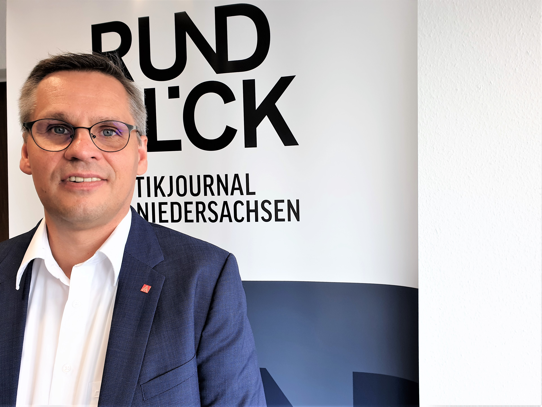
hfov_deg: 67.3
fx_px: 407
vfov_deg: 53.1
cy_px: 204
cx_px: 271
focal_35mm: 26
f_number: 2.4
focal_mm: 4.3
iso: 80
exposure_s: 1/100
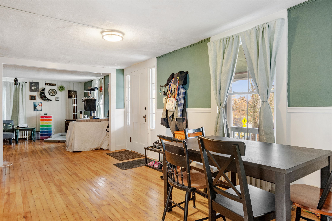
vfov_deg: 59.5
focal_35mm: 21
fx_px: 194
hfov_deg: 81.2
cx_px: 166
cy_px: 110
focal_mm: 14
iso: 64
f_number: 8
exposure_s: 1/1.67
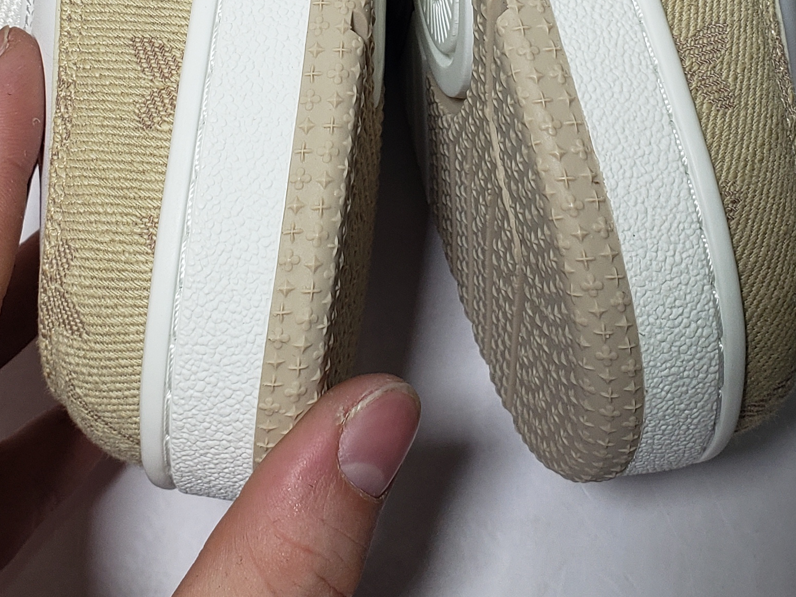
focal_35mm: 68
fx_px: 1563
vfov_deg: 20.5
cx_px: 387
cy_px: -84
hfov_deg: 28.6
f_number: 2.4
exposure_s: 1/218
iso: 50
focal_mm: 4.3
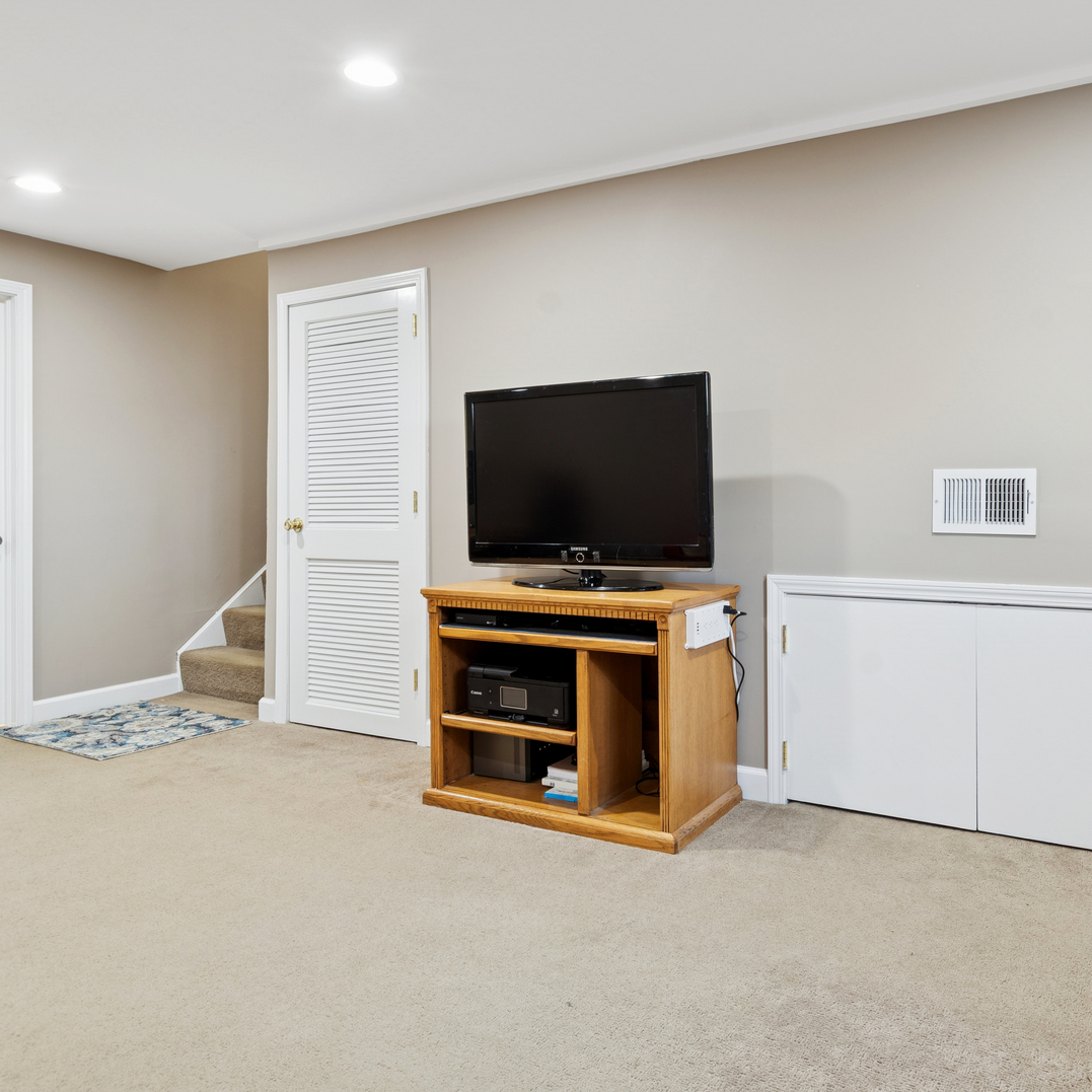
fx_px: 821
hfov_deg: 66.7
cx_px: 647
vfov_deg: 67.3
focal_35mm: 23
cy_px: 545
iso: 250
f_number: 8
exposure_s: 1/4
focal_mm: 12
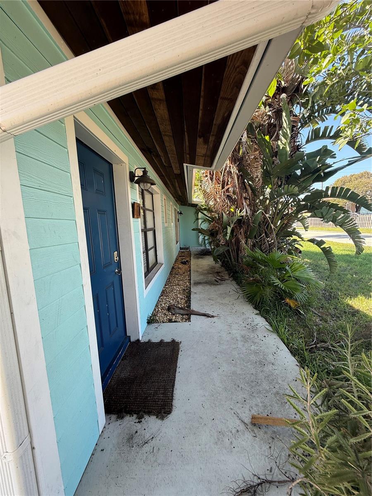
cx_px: 186
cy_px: 248
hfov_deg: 85.7
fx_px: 201
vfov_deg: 102.1
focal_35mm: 14
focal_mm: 2.22
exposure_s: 1/137
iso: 64
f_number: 2.2
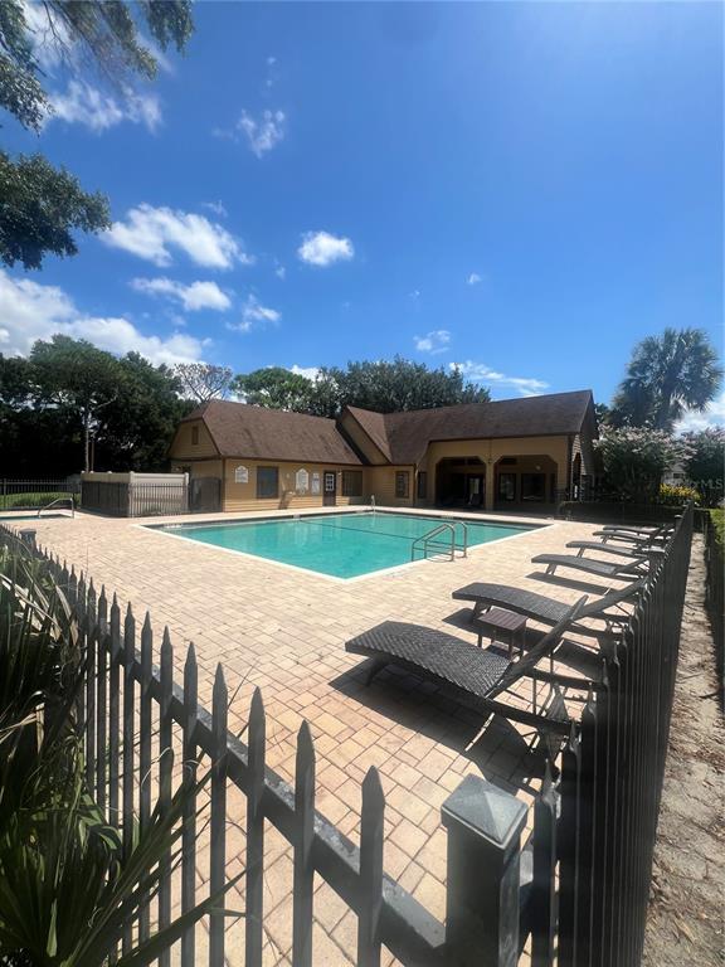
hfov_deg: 89.9
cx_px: 362
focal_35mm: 13
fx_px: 363
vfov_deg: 106.2
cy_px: 484
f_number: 1.8
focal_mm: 1.57
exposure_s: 1/2421
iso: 32
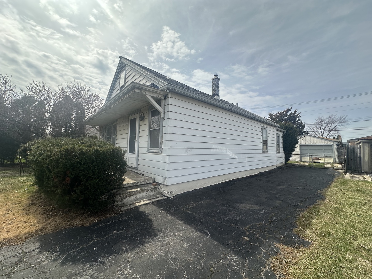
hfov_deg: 102.1
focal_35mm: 14
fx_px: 150
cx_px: 186
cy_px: 140
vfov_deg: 85.7
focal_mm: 2.22
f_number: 2.2
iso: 40
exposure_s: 1/2398
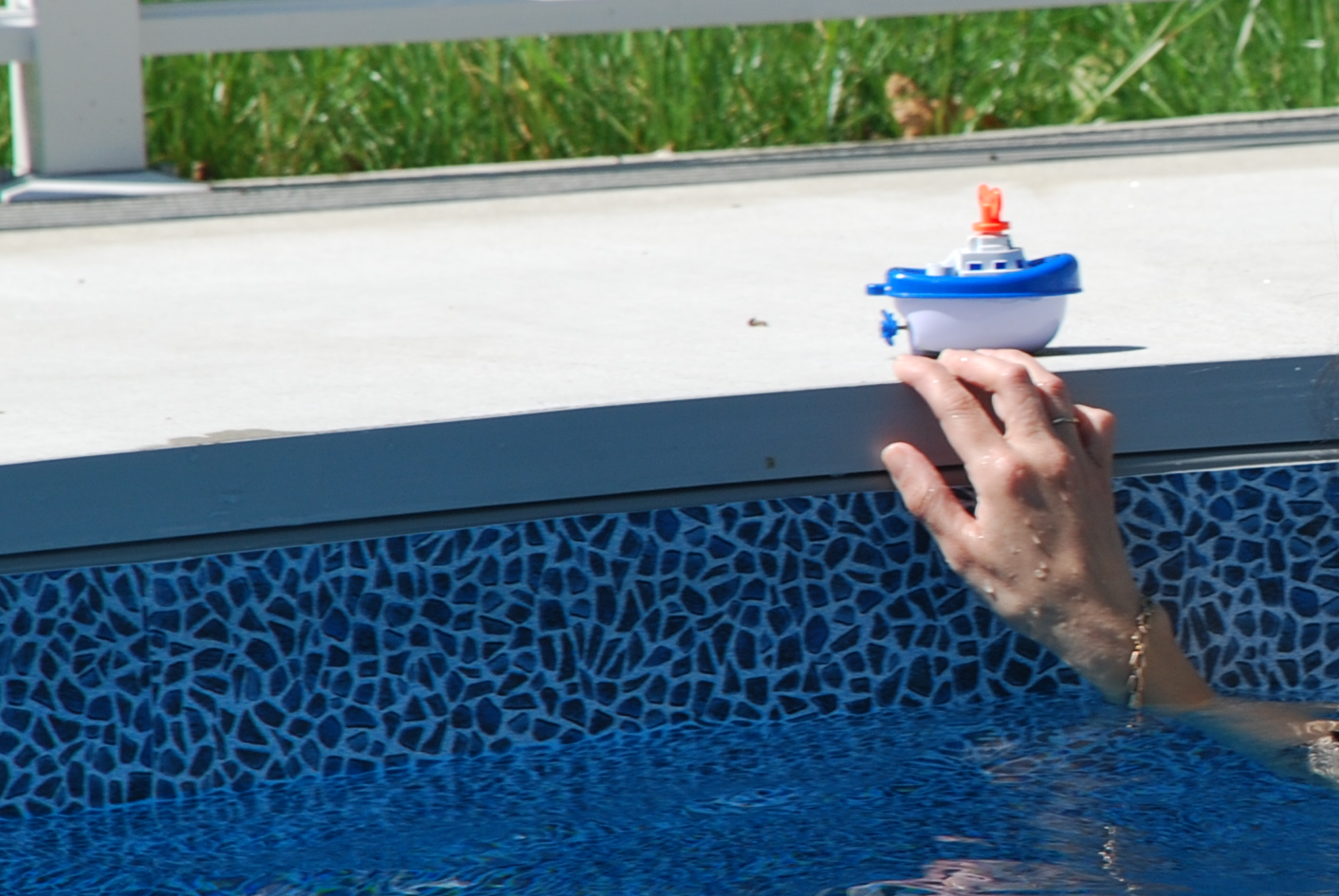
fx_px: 20680
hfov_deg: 3.7
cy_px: 445
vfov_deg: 2.5
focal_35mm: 555
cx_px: 1532
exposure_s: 1/200
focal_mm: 135
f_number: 8
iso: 100
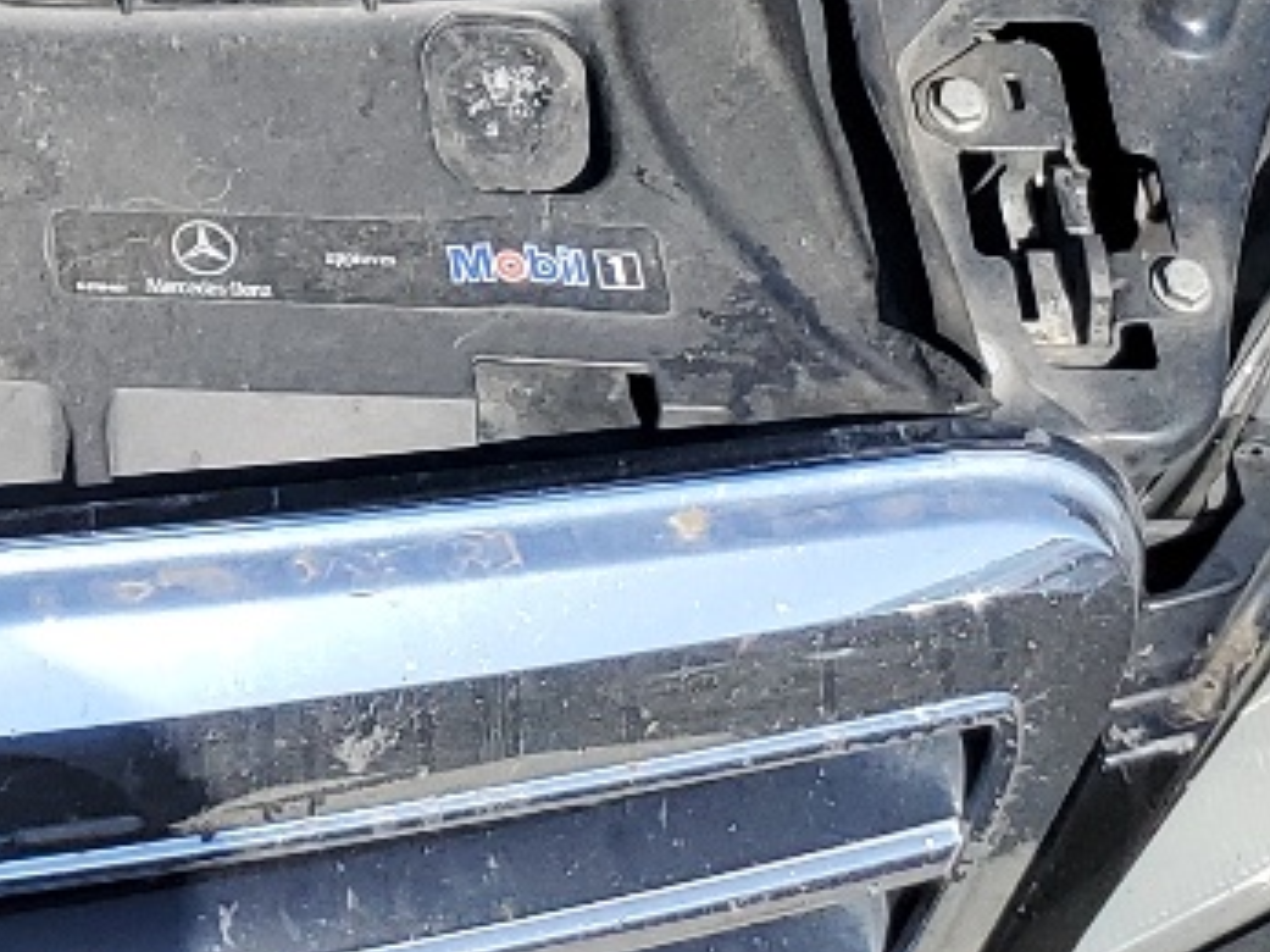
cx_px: -717
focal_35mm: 120
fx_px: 4401
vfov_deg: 11.0
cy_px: -1073
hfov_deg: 15.0
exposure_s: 1/2500
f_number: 1.5
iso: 50
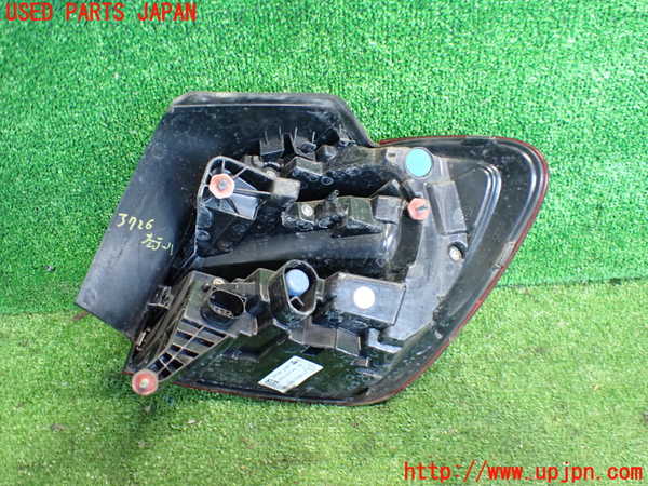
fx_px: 562
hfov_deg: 60.0
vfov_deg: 46.8
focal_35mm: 30
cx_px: 324
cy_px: 243
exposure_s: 1/30
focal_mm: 5.4
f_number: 2.3
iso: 800
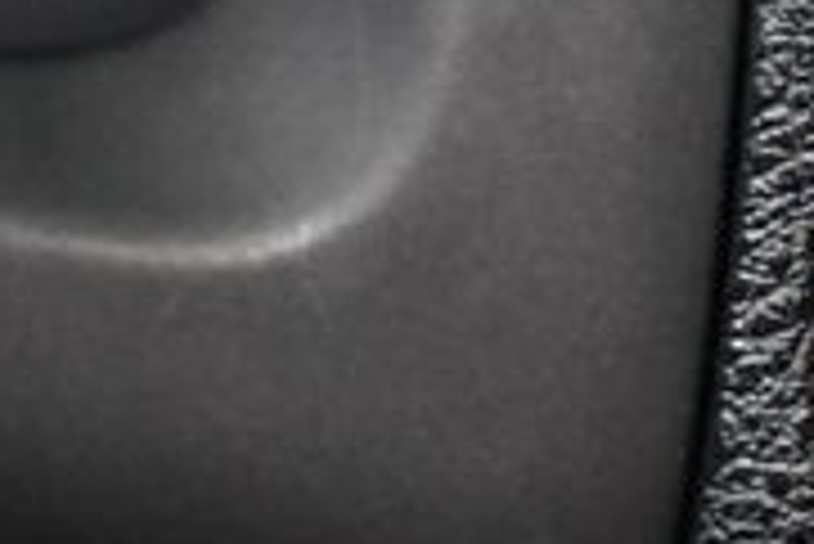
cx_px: 1219
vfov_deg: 4.9
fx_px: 6404
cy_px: 324
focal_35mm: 283
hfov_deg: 7.2
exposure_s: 1/60
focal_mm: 40
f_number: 5
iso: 6400
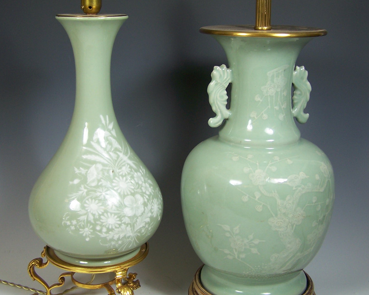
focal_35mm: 50
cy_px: 140
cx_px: 184
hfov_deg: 37.3
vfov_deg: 30.2
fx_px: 546
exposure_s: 1/30
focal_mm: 6.3
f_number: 2.8
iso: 80
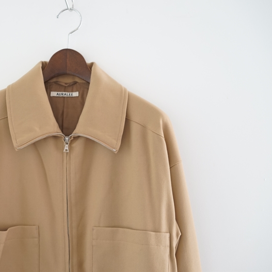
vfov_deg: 24.3
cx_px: 89
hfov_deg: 24.2
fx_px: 631
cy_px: 135
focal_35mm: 71
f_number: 4
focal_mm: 55
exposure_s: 1/60
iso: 800
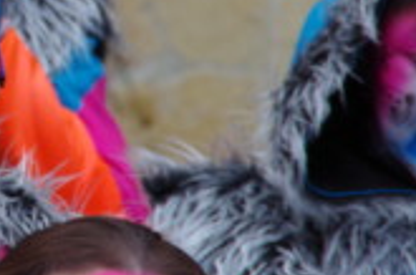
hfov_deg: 2.3
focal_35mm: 911
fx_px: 10497
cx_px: -111
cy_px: 16
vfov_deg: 1.5
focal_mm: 200
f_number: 10
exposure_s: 1/250
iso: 800
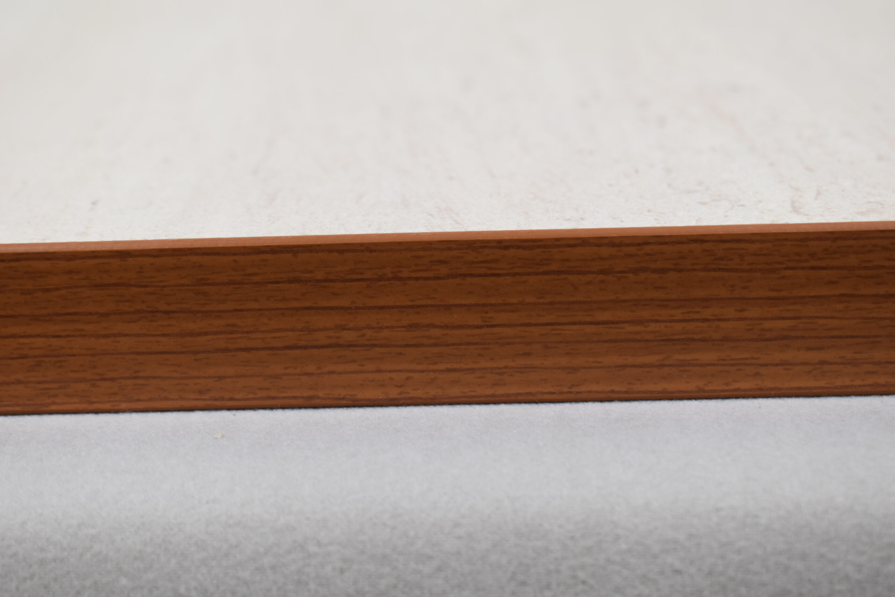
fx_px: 1566
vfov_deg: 21.6
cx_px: 448
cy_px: 298
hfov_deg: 31.9
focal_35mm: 63
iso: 400
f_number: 6.3
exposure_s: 1/60
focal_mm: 42
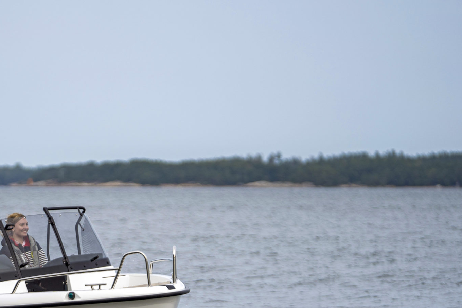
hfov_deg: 6.7
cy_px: 230
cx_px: 110
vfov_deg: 4.5
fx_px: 3914
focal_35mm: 305
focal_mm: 162
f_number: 2.8
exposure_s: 1/2000
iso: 100
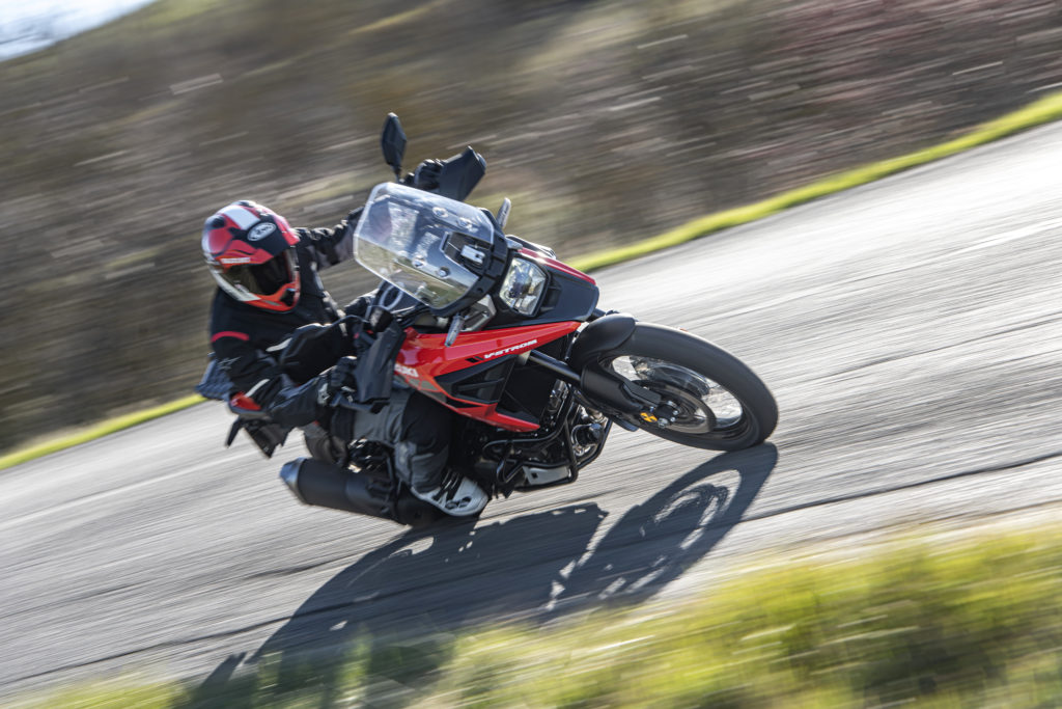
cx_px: 531
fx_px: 3983
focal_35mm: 135
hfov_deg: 15.2
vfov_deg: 10.2
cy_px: 354
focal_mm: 135
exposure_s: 1/60
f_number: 6.3
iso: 31
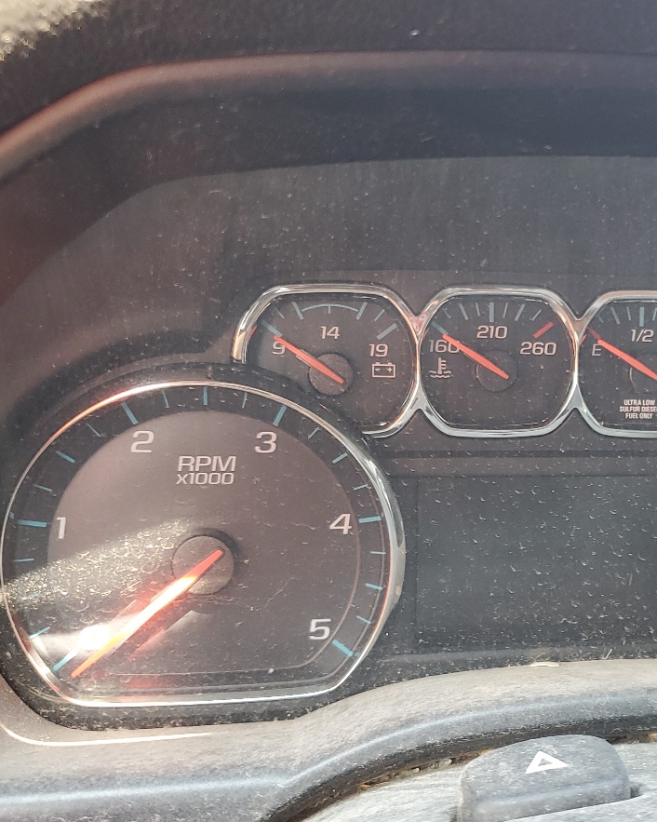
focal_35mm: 46
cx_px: 582
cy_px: 505
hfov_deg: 31.3
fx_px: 1118
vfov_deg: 40.1
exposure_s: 1/60.2
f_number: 1.5
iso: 55
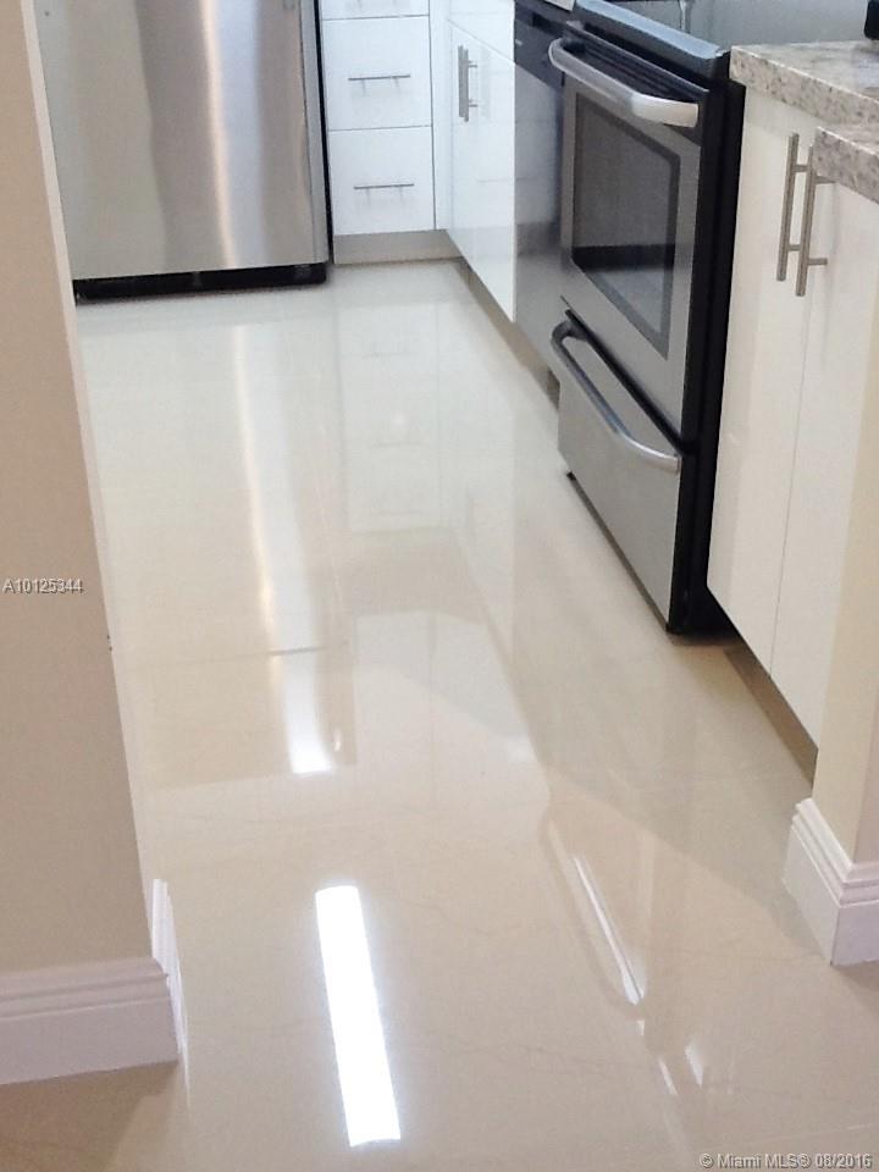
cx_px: 440
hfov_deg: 32.9
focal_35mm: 44
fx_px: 1490
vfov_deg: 42.9
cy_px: 586
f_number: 2.4
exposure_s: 1/30
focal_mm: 2.03
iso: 50
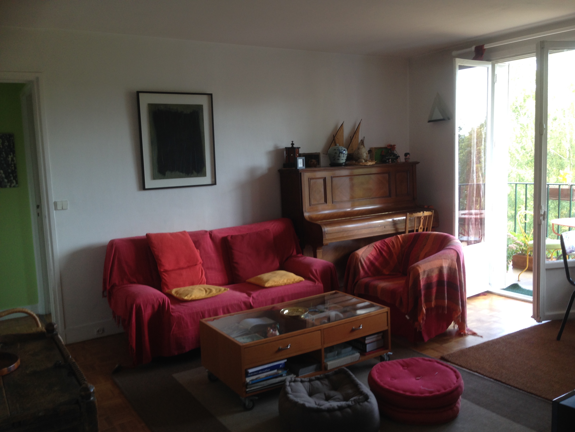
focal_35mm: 33
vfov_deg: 42.9
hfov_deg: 55.4
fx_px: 548
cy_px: 216
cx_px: 288
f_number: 2.4
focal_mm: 4.12
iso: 50
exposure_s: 1/24
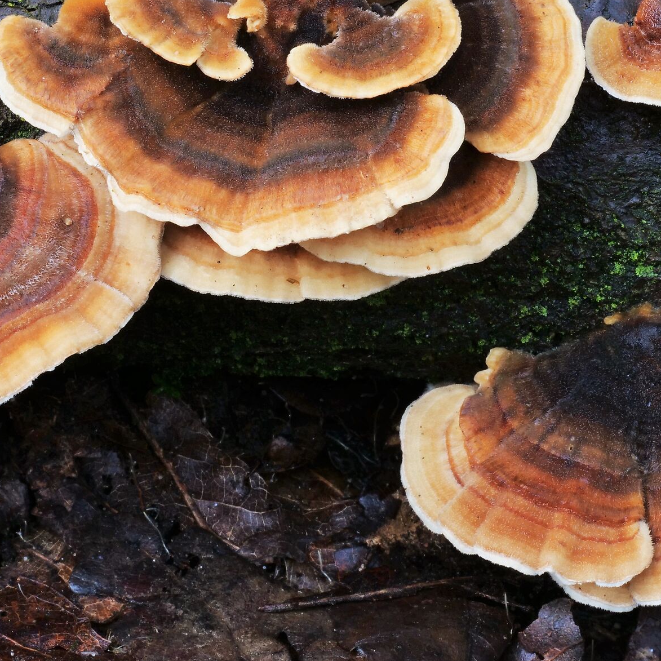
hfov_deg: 8.1
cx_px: 245
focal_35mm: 217
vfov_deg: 8.1
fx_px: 4688
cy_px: 185
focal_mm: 60
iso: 200
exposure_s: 1/2
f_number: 16
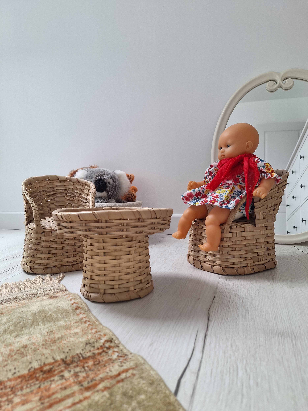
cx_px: 154
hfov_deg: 58.9
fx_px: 273
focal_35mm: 23
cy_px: 206
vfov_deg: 73.9
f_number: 1.8
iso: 50
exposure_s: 1/100
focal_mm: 5.54
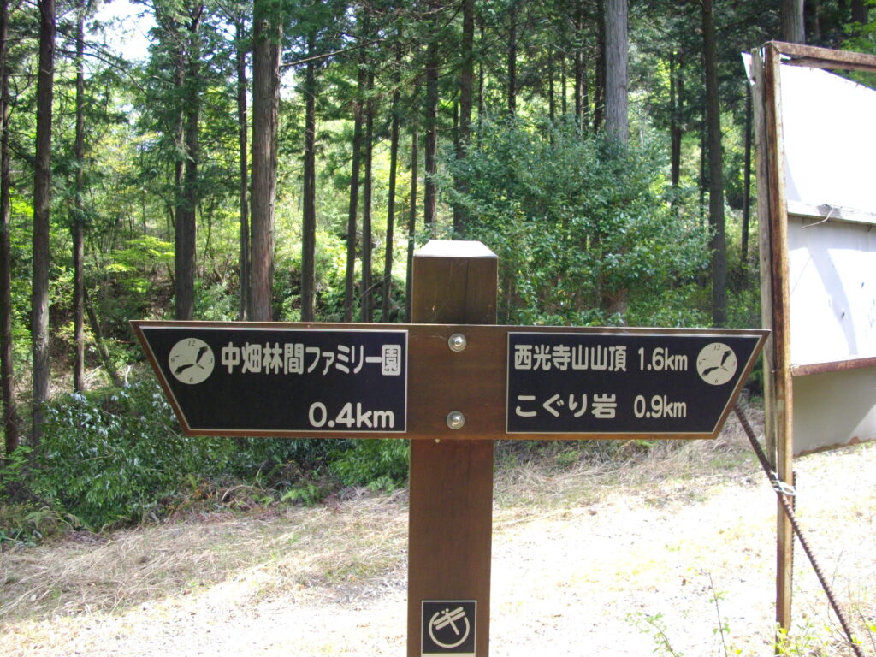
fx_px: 936
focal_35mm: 37
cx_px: 438
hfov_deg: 50.1
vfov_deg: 38.7
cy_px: 328
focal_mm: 6.2
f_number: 2.8
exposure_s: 1/125
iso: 111
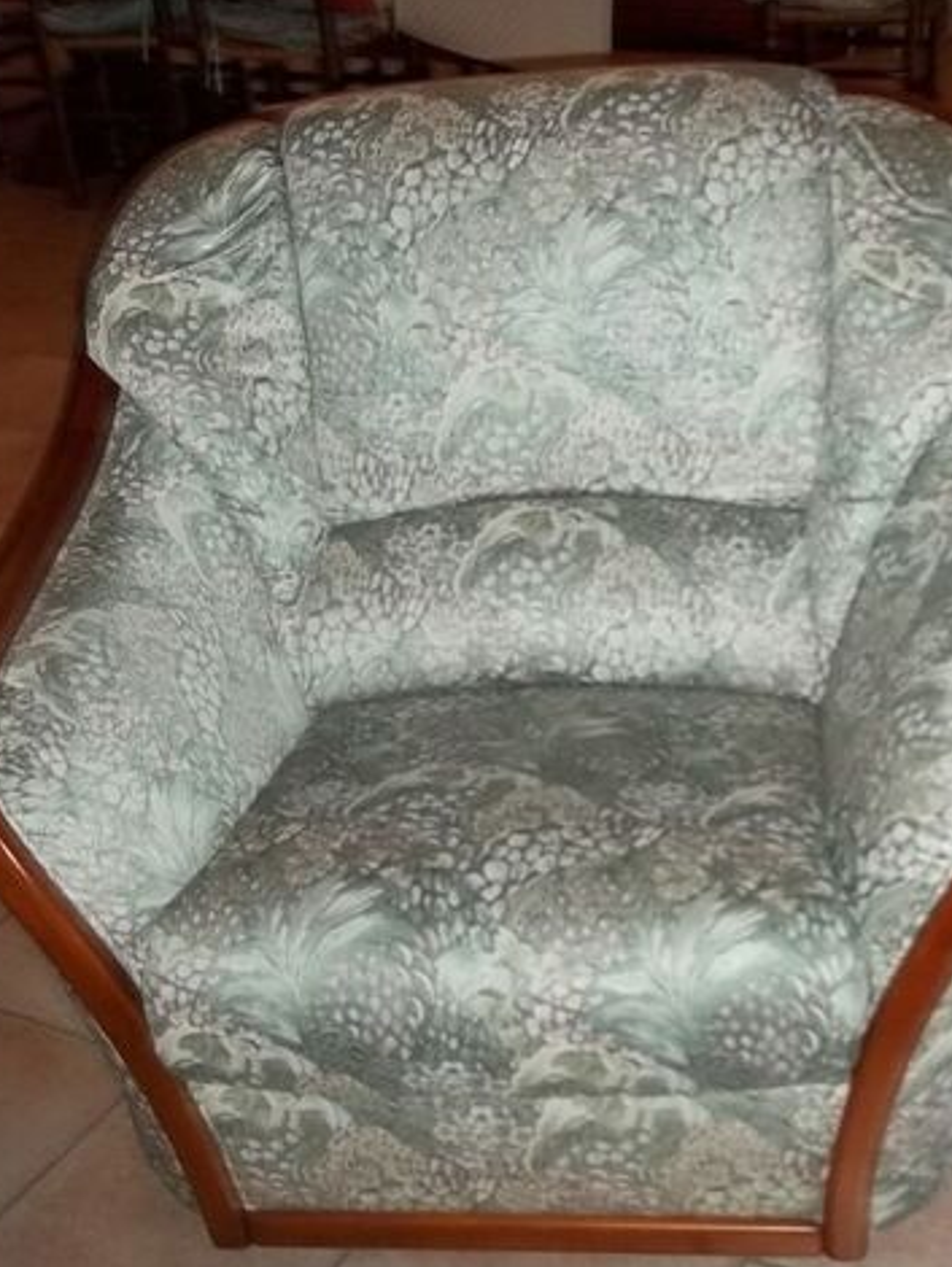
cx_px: 607
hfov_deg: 29.6
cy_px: 760
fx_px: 1795
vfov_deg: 38.7
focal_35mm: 49
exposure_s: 1/30
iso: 160
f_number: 3.1
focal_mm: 6.5
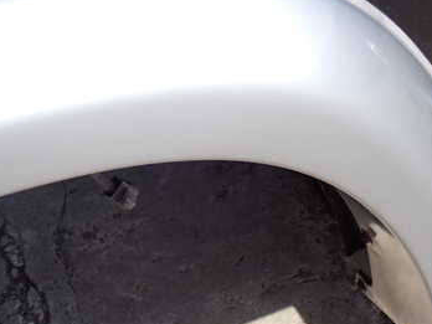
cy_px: 165
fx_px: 1011
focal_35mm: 81
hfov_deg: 24.1
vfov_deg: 18.2
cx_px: 207
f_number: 4.5
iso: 100
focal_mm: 8.4
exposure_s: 1/400
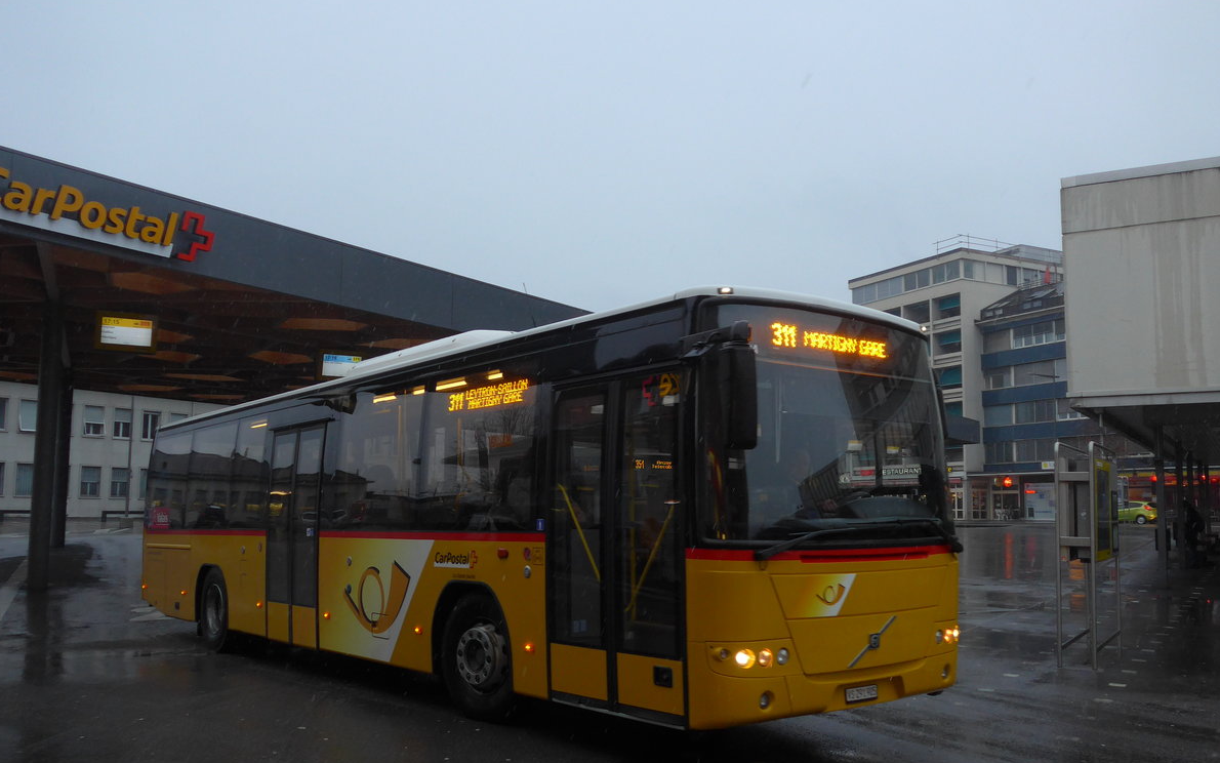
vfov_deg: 40.6
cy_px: 408
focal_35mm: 31
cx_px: 607
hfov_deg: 61.2
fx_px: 1031
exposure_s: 1/125
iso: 200
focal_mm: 6
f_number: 2
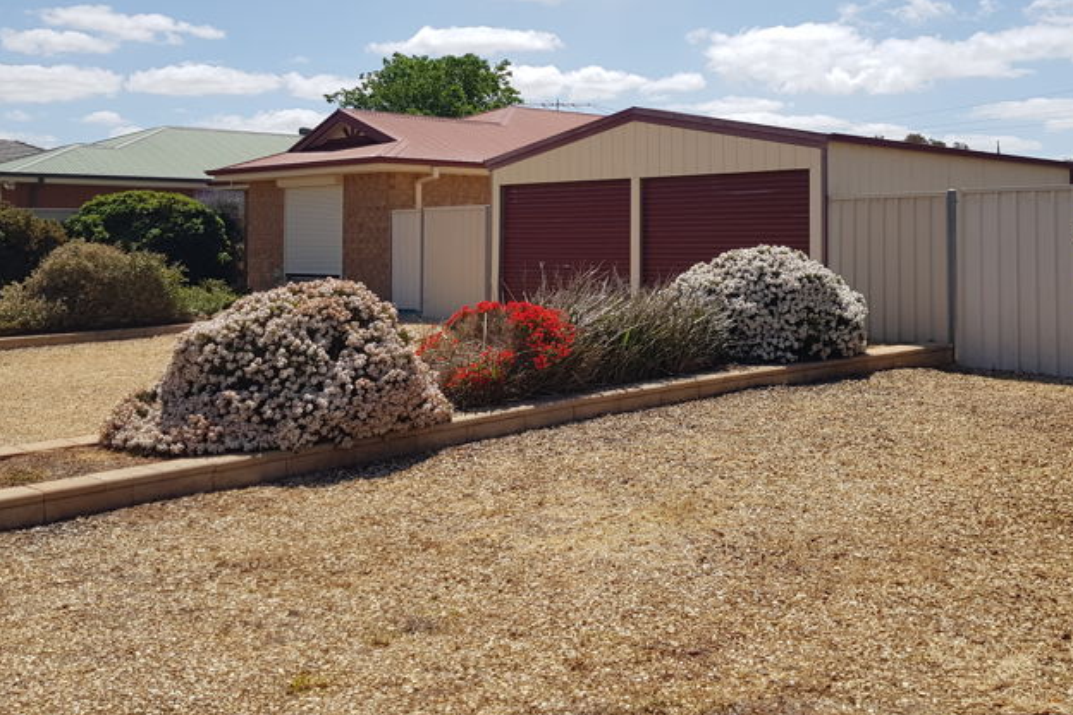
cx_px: 688
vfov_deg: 33.6
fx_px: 1162
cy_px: 192
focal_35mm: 39
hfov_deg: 48.9
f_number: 1.7
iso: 40
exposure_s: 1/3000
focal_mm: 4.2
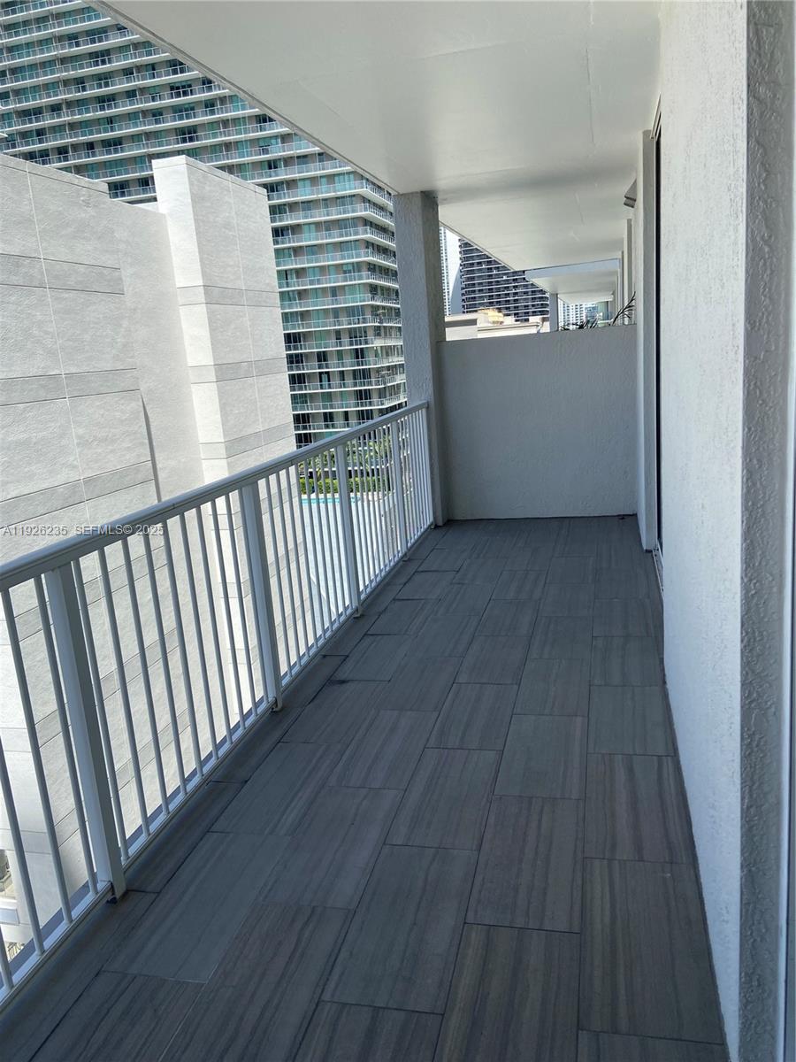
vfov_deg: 67.3
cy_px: 531
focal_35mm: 26
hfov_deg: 53.1
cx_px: 398
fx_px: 797
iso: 32
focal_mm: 4.25
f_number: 1.8
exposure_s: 1/1779
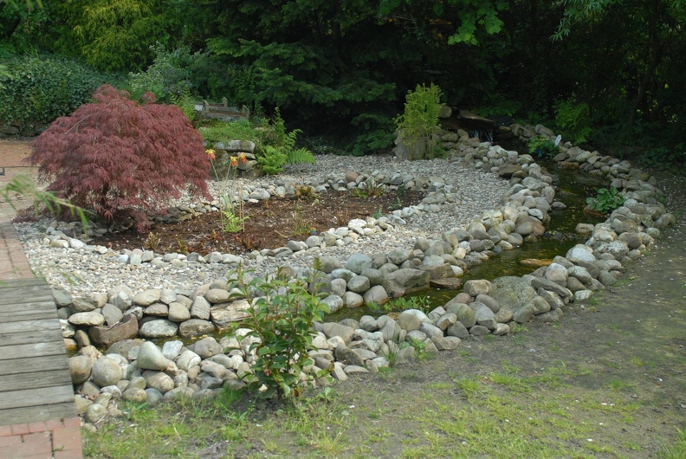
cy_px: 230
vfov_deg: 25.8
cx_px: 343
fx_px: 1002
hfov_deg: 37.8
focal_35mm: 52
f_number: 4.5
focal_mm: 35
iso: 100
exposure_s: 1/80
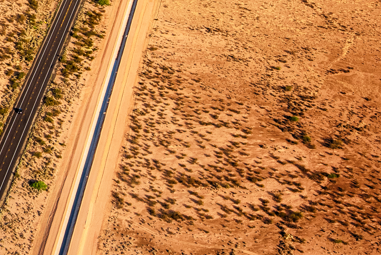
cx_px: -255
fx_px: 1948
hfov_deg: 10.6
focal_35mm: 184
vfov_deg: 7.3
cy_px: -159
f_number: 6.3
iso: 640
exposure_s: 1/1250
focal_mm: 50
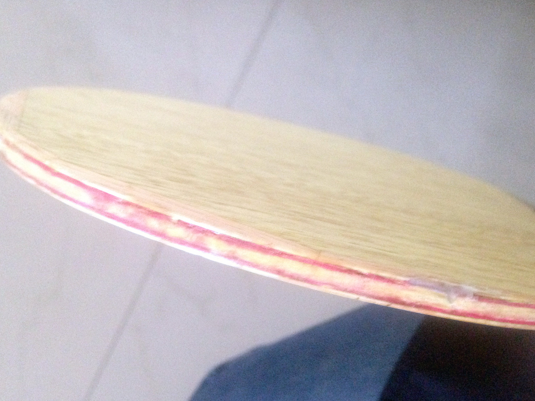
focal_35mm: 40
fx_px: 618
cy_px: 235
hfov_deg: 46.7
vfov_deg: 35.9
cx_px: 238
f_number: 2.4
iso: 400
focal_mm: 4.12
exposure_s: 1/15
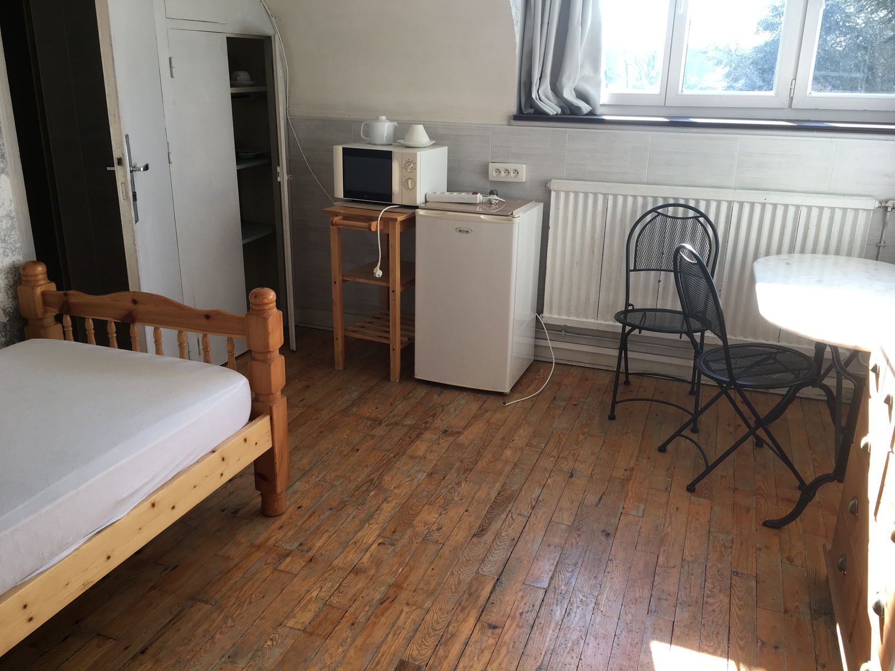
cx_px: 448
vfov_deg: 48.2
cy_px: 336
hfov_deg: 61.7
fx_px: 750
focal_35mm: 29
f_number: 2.2
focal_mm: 4.15
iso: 32
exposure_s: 1/100
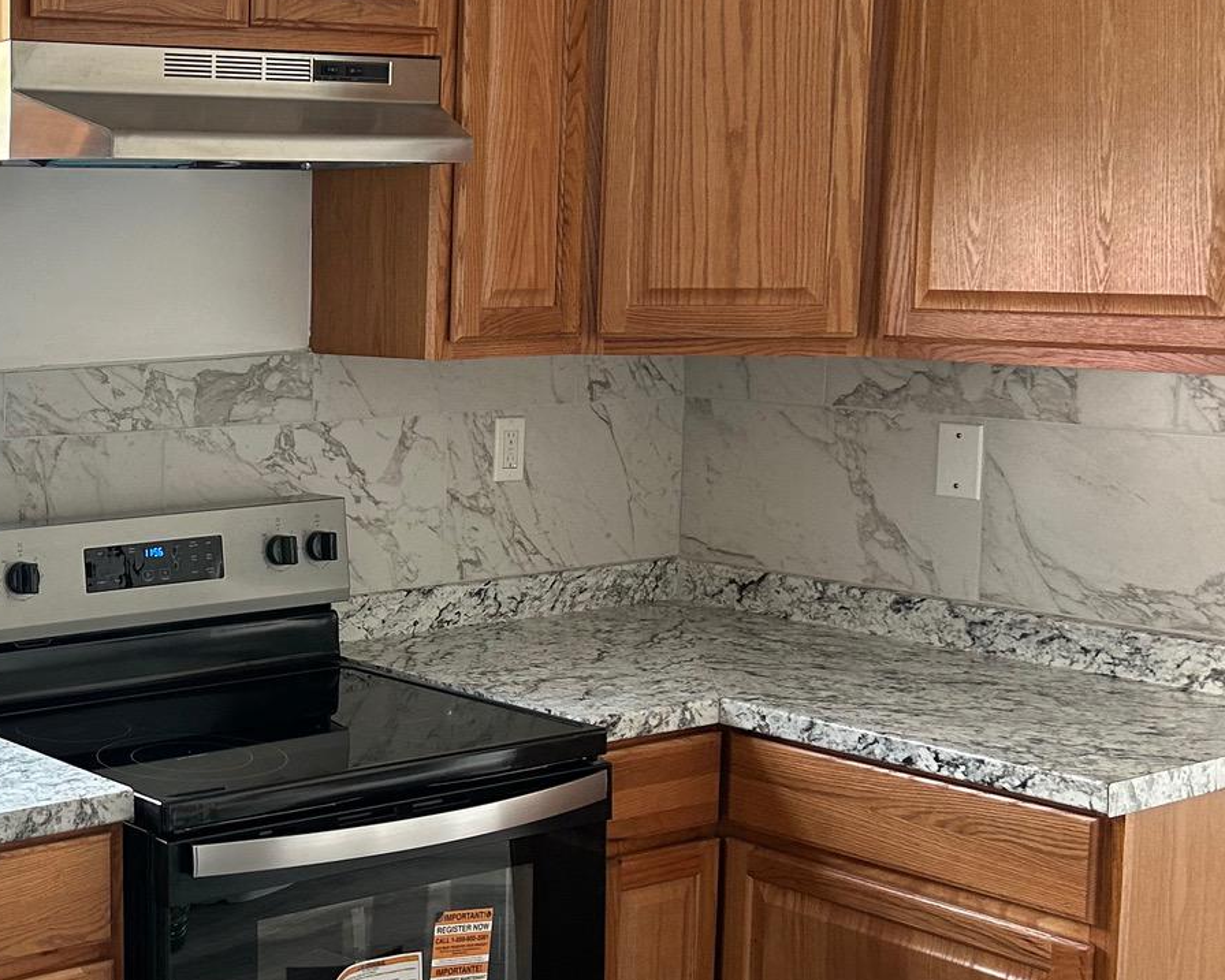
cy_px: 487
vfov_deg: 26.2
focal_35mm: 58
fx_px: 2103
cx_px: -63
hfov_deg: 29.8
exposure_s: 1/121
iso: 100
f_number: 1.5
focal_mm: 5.7
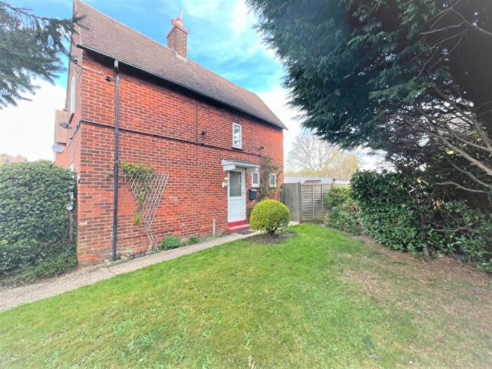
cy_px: 184
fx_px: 185
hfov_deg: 106.2
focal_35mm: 13
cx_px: 246
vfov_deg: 89.9
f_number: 1.8
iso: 32
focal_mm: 1.57
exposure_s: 1/127
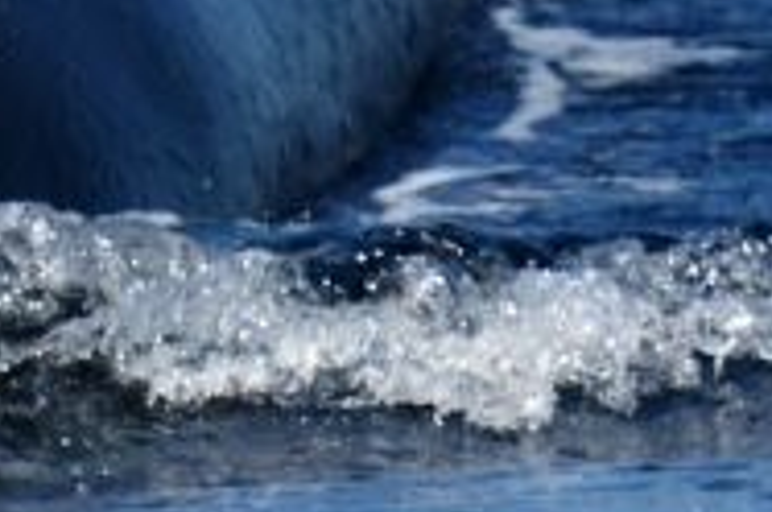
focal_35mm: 2569
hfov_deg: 0.8
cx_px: -343
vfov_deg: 0.5
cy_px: -357
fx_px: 54996
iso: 900
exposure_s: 1/8000
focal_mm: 600
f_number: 6.3
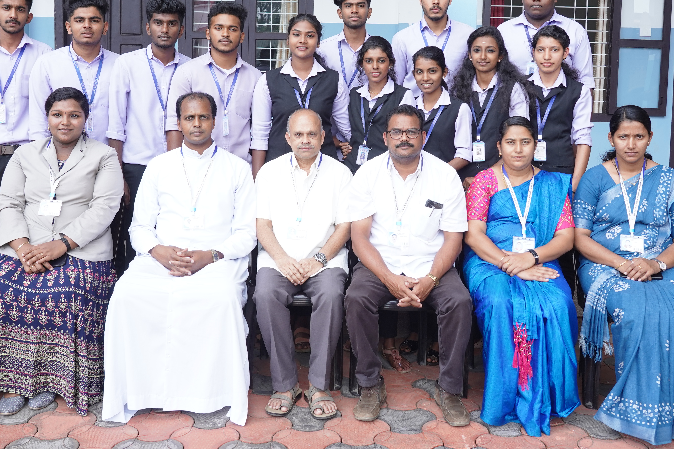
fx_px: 805
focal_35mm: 43
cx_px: 333
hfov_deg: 45.4
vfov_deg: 30.8
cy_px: 127
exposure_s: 1/160
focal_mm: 29
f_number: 6.3
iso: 320
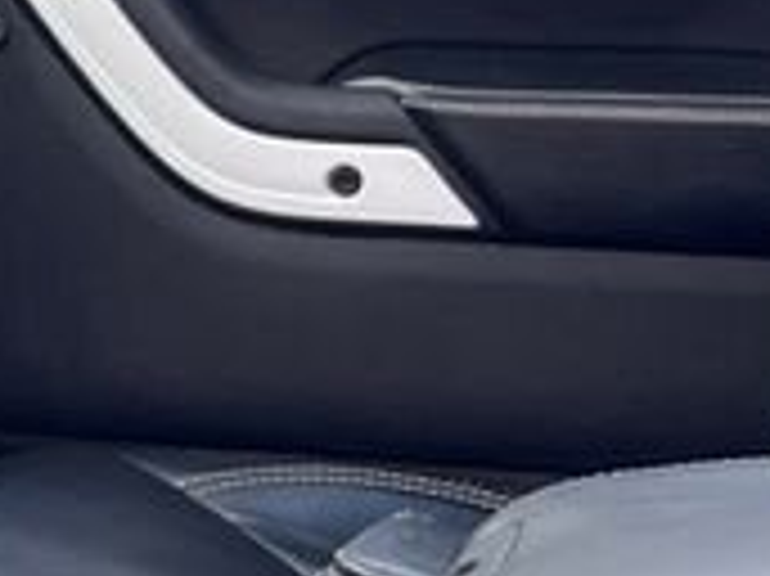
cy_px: 297
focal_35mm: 156
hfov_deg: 11.6
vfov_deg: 9.5
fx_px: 3468
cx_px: -680
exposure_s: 1/102
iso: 125
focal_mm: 5.1
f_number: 1.6
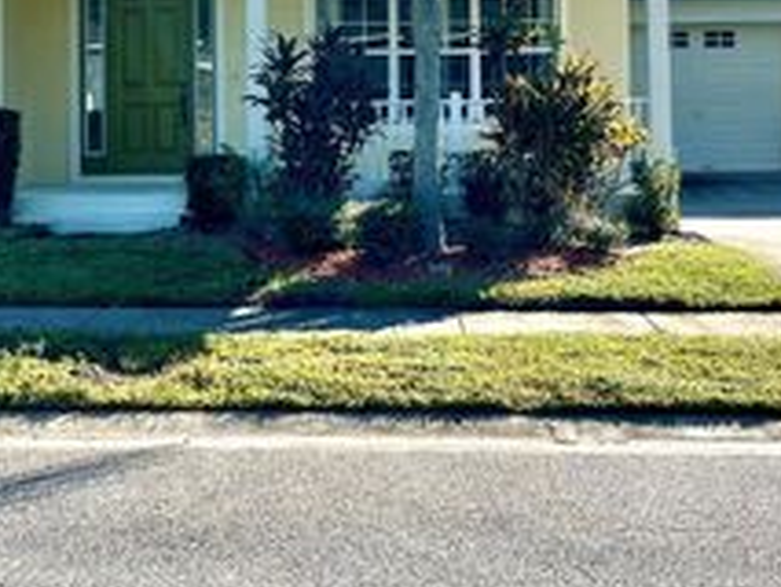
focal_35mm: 61
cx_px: 308
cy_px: 68
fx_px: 1377
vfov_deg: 23.5
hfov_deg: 31.6
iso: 50
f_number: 1.5
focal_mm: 5.7
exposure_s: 1/2632
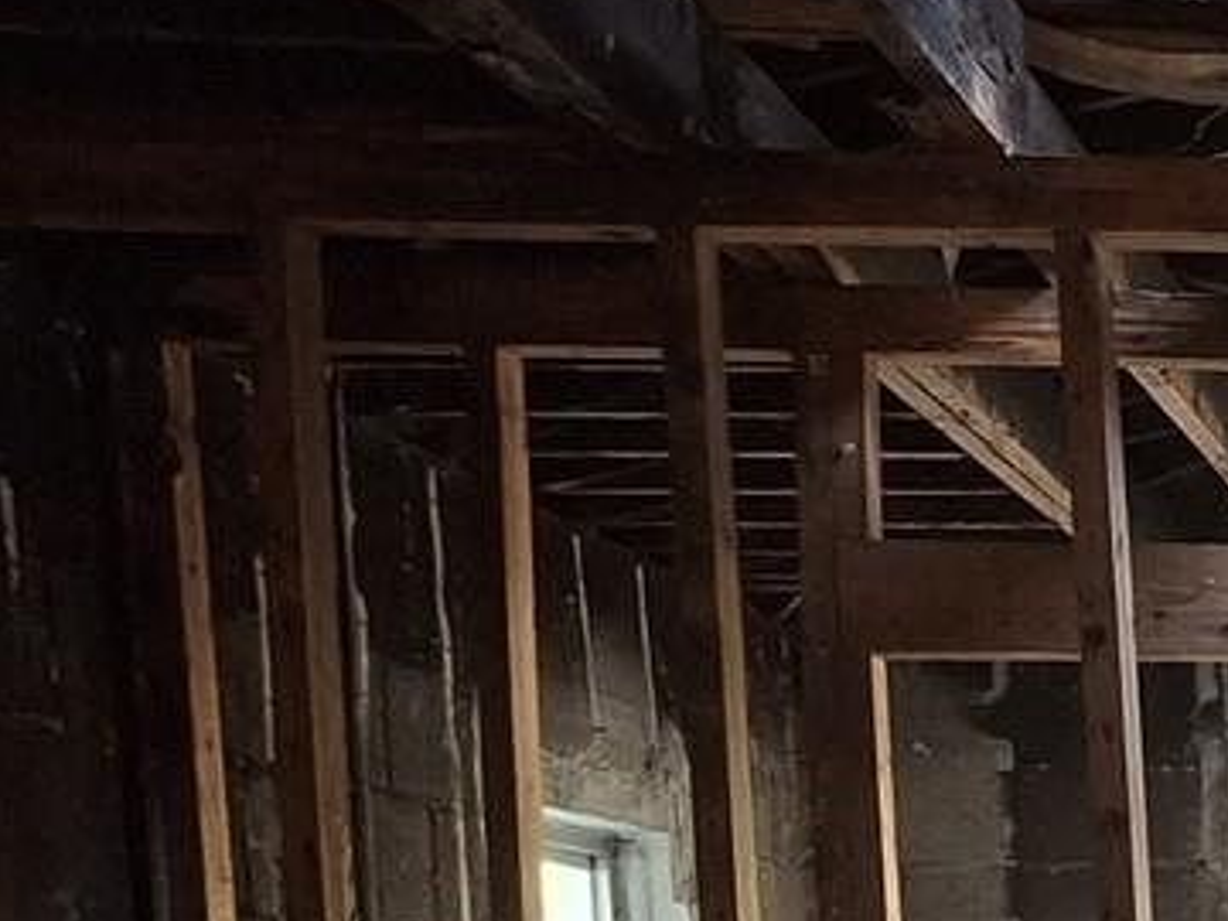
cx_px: 2606
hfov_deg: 14.2
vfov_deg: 12.6
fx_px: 3938
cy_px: 1453
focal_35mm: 111
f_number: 1.8
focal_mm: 4.69
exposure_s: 1/40
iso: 250
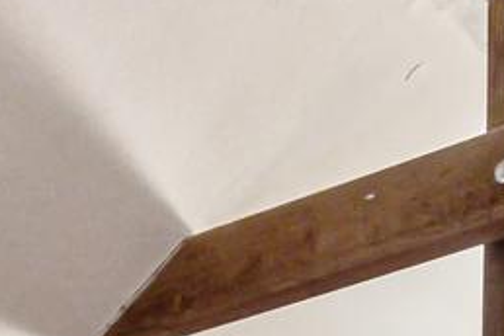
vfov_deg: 8.5
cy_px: 1093
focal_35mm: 127
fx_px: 1778
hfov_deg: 16.0
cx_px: 119
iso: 2000
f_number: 8
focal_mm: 16
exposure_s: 1/13
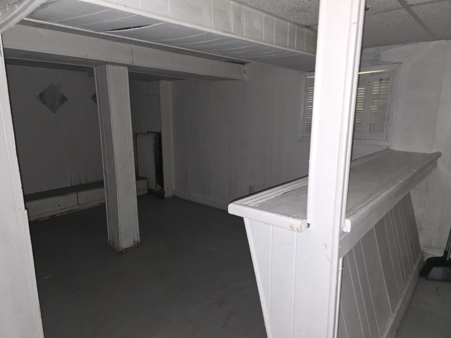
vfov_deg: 58.9
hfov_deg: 73.9
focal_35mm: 23
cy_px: 169
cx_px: 226
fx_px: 300
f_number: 1.7
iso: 800
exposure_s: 1/12
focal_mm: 6.3
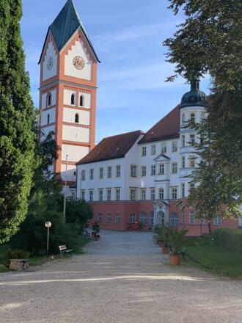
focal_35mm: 52
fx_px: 485
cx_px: 121
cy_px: 162
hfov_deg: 28.0
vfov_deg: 36.8
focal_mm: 6
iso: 16
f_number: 2.4
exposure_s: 1/494
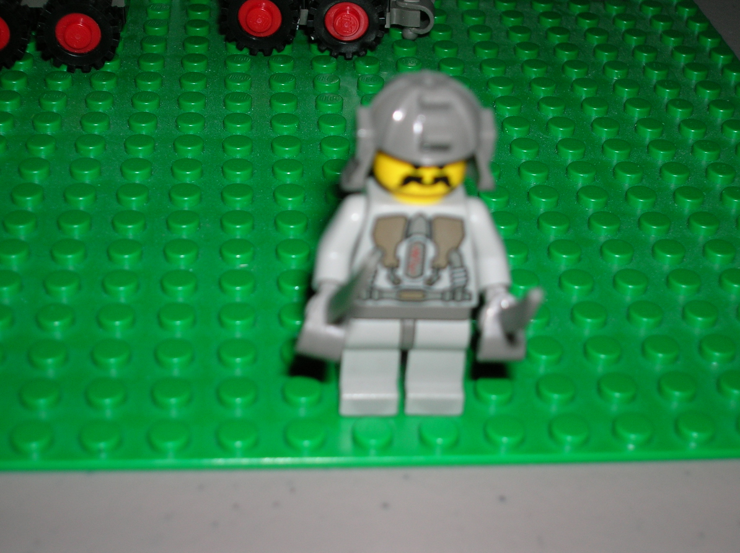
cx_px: 370
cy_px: 276
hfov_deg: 33.3
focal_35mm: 58
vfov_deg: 25.2
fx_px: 1239
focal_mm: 9.7
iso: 50
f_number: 3.5
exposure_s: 1/60.1
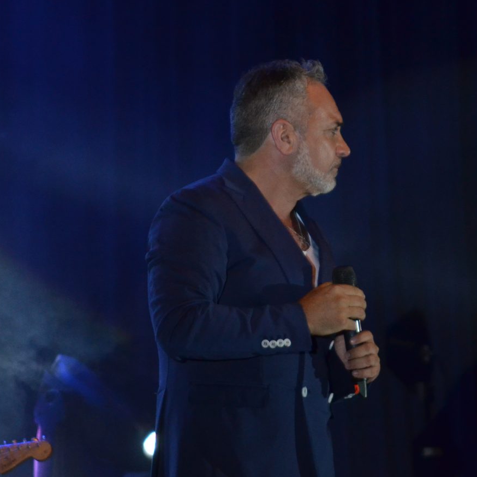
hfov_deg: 2.9
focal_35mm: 596
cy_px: 246
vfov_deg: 2.9
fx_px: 9292
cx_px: 292
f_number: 5.6
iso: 1600
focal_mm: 200
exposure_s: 1/200
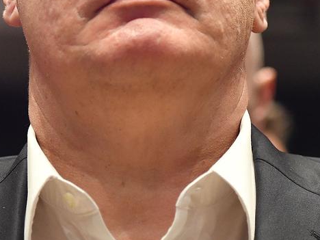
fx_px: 2126
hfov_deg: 8.6
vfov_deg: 6.4
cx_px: 154
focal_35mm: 230
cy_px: 21
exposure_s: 1/160
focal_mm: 70
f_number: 4
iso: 2000
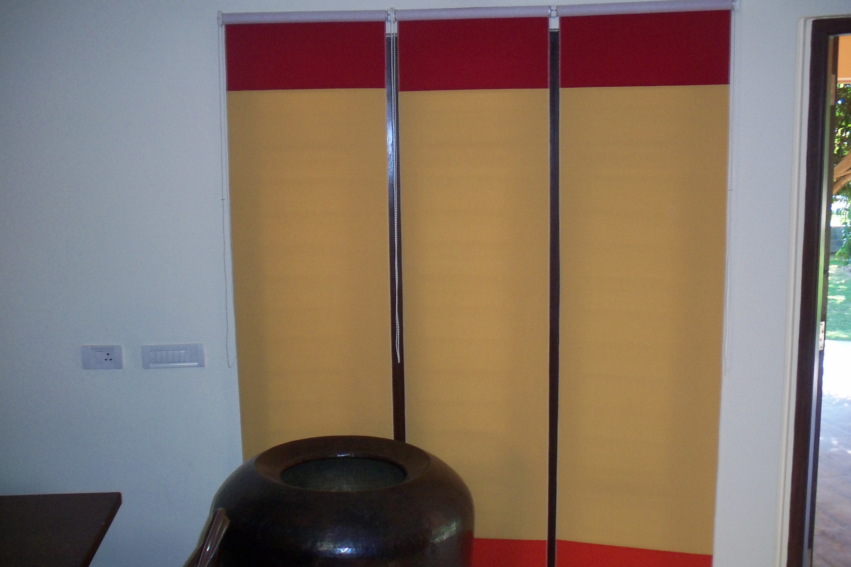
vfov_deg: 33.4
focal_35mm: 40
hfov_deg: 48.5
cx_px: 430
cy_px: 284
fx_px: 946
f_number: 3.5
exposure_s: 1/60
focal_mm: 6.3
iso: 200
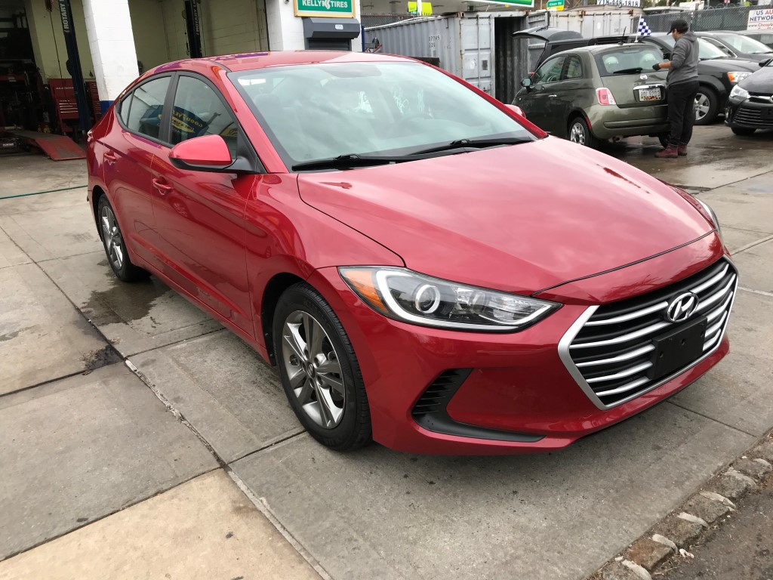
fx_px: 625
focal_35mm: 28
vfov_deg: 49.7
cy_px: 290
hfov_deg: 63.4
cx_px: 386
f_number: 1.8
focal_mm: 3.99
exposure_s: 1/120
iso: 32
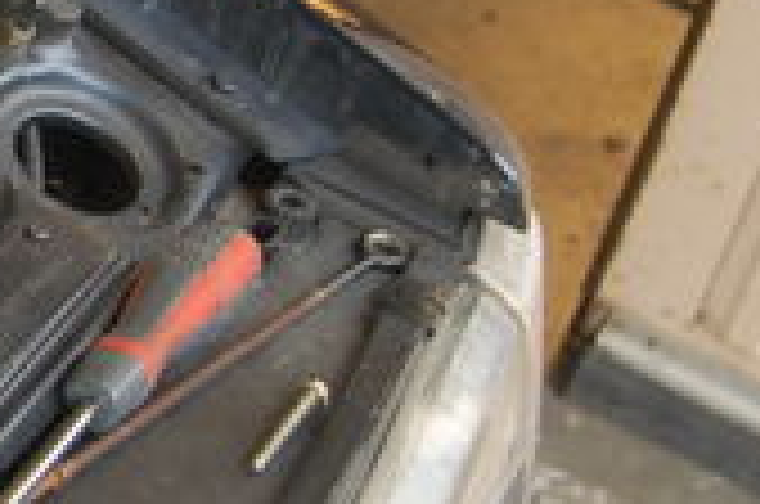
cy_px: 99
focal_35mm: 170
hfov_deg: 11.3
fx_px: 3582
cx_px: -576
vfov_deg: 8.0
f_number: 4.2
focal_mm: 30
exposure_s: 1/30
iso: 560
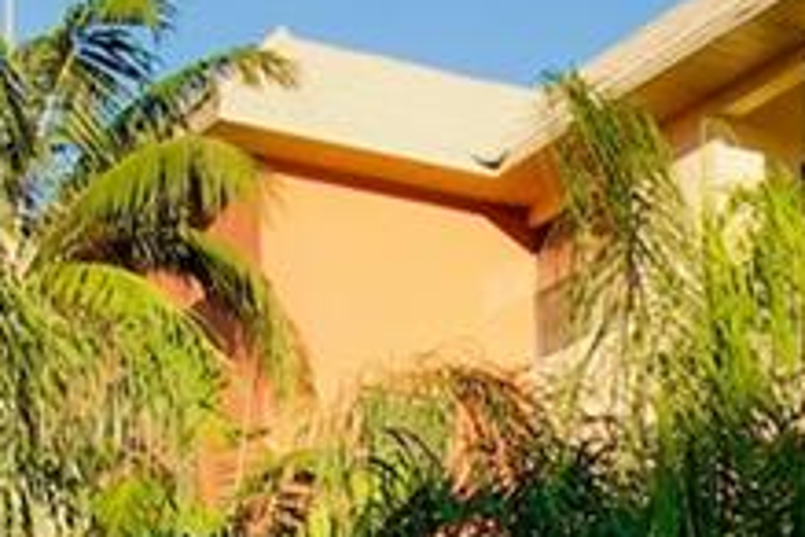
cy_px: 1523
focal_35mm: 187
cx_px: 1147
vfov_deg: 6.8
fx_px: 4174
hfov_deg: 10.7
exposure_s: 1/200
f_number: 5
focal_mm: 17
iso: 100
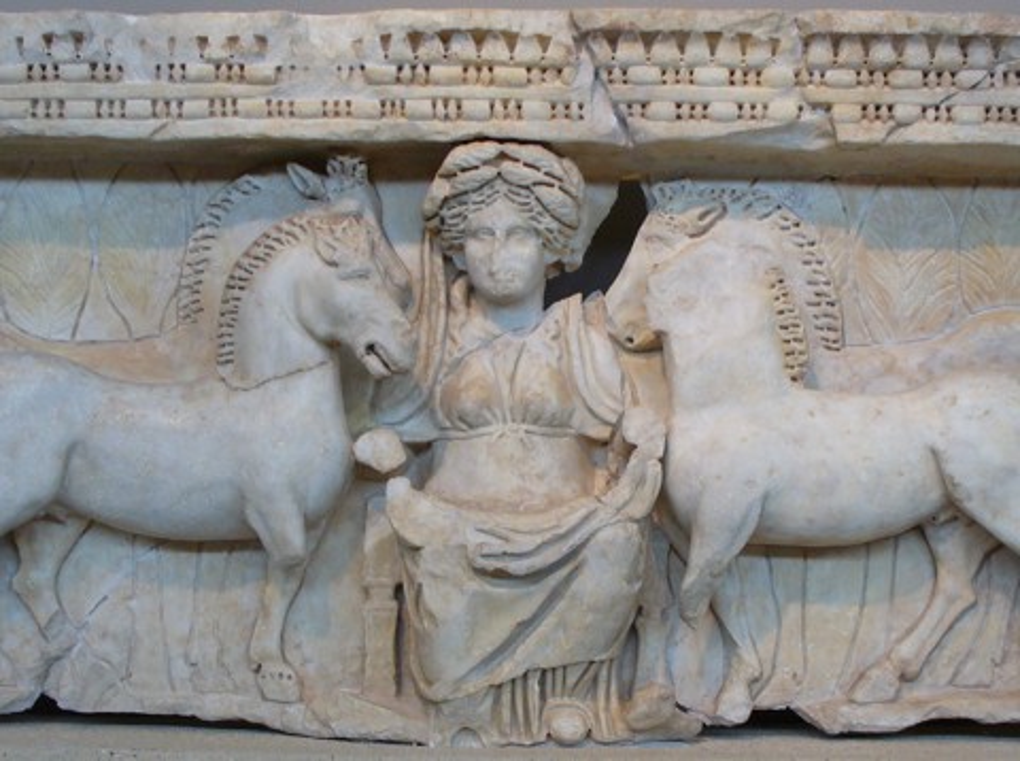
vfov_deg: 30.2
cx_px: 510
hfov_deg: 39.7
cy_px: 380
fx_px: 1412
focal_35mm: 48
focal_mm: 7.9
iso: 125
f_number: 3
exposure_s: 1/30
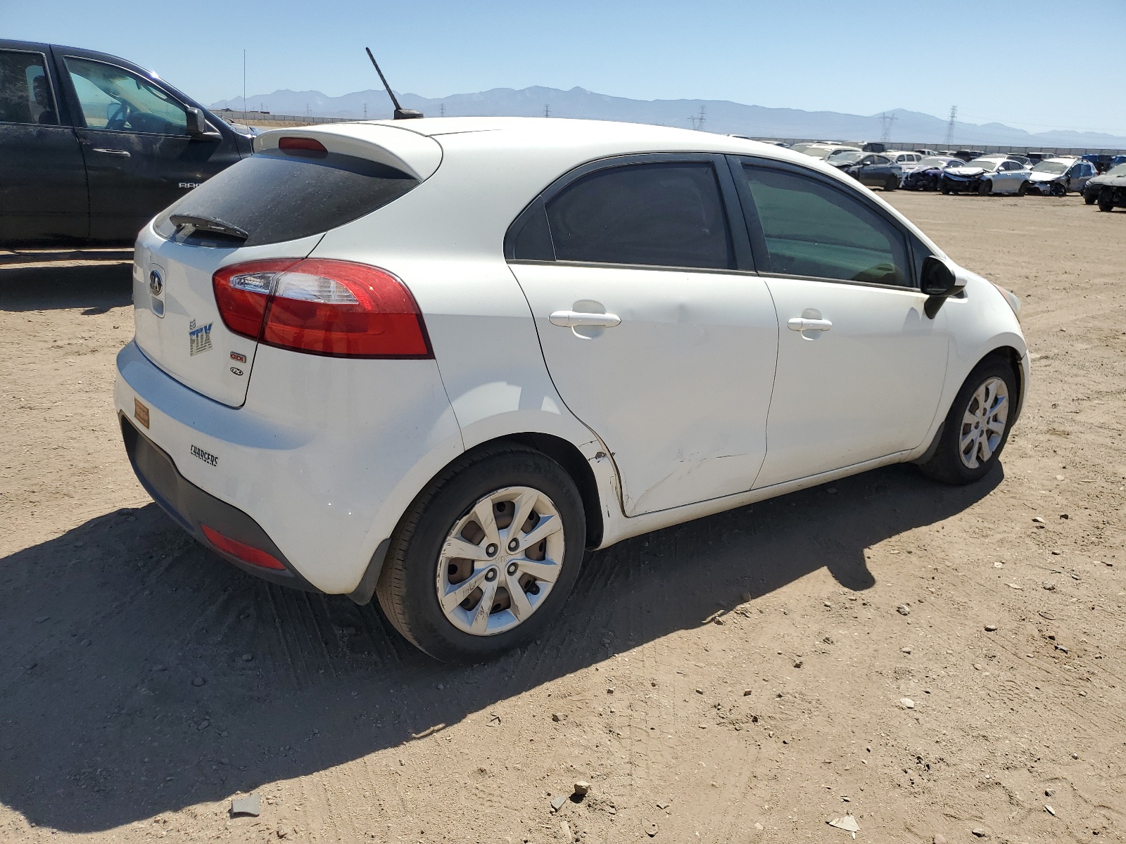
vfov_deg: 53.1
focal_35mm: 26
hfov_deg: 67.3
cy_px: 422
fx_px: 846
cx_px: 563
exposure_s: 1/3333
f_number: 1.5
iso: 50
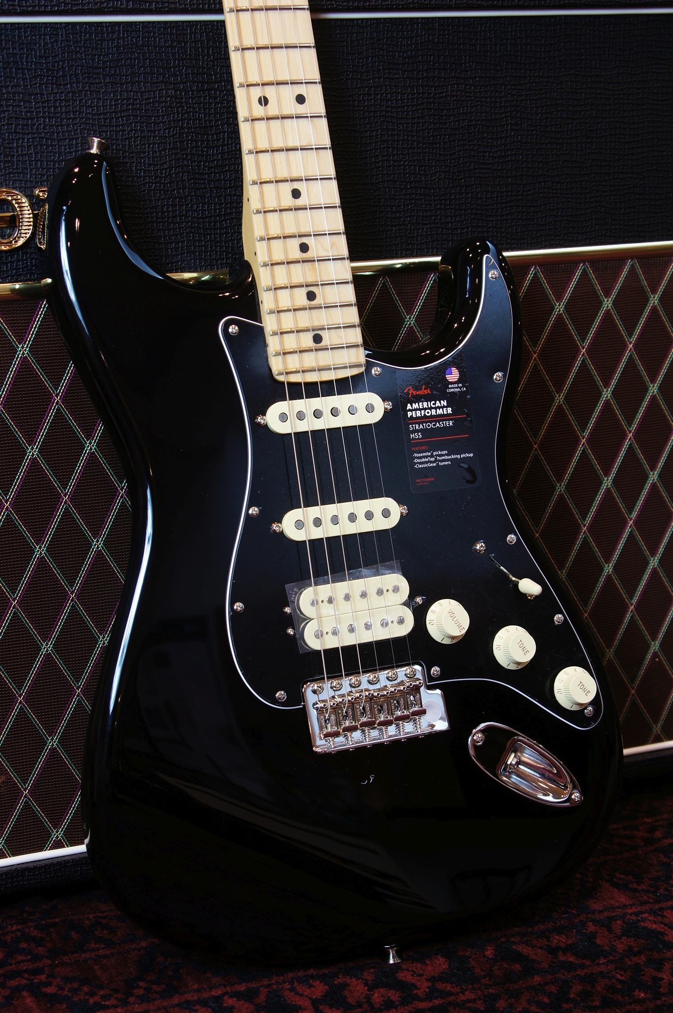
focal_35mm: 68
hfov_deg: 20.1
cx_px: 336
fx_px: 1897
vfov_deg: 29.9
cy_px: 506
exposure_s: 1/5
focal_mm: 45
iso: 100
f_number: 7.1
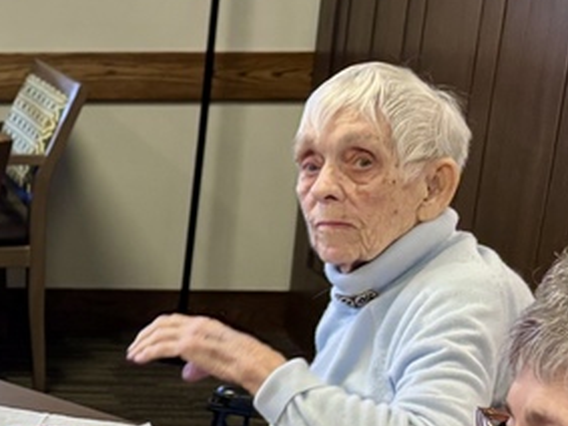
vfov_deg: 15.6
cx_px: -303
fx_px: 1542
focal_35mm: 94
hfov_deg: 18.3
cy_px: 356
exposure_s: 1/60
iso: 160
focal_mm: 5.96
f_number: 1.6
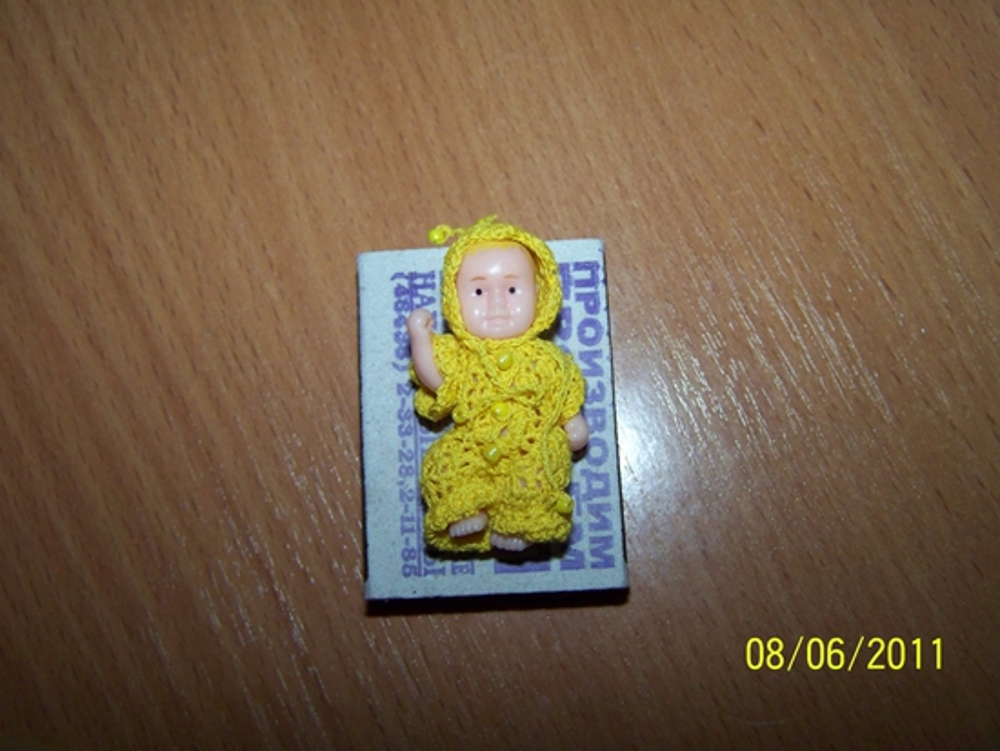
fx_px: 1098
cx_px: 500
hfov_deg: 49.0
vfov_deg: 37.7
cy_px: 376
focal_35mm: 38
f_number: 2.8
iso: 200
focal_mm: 6.3
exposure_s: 1/30
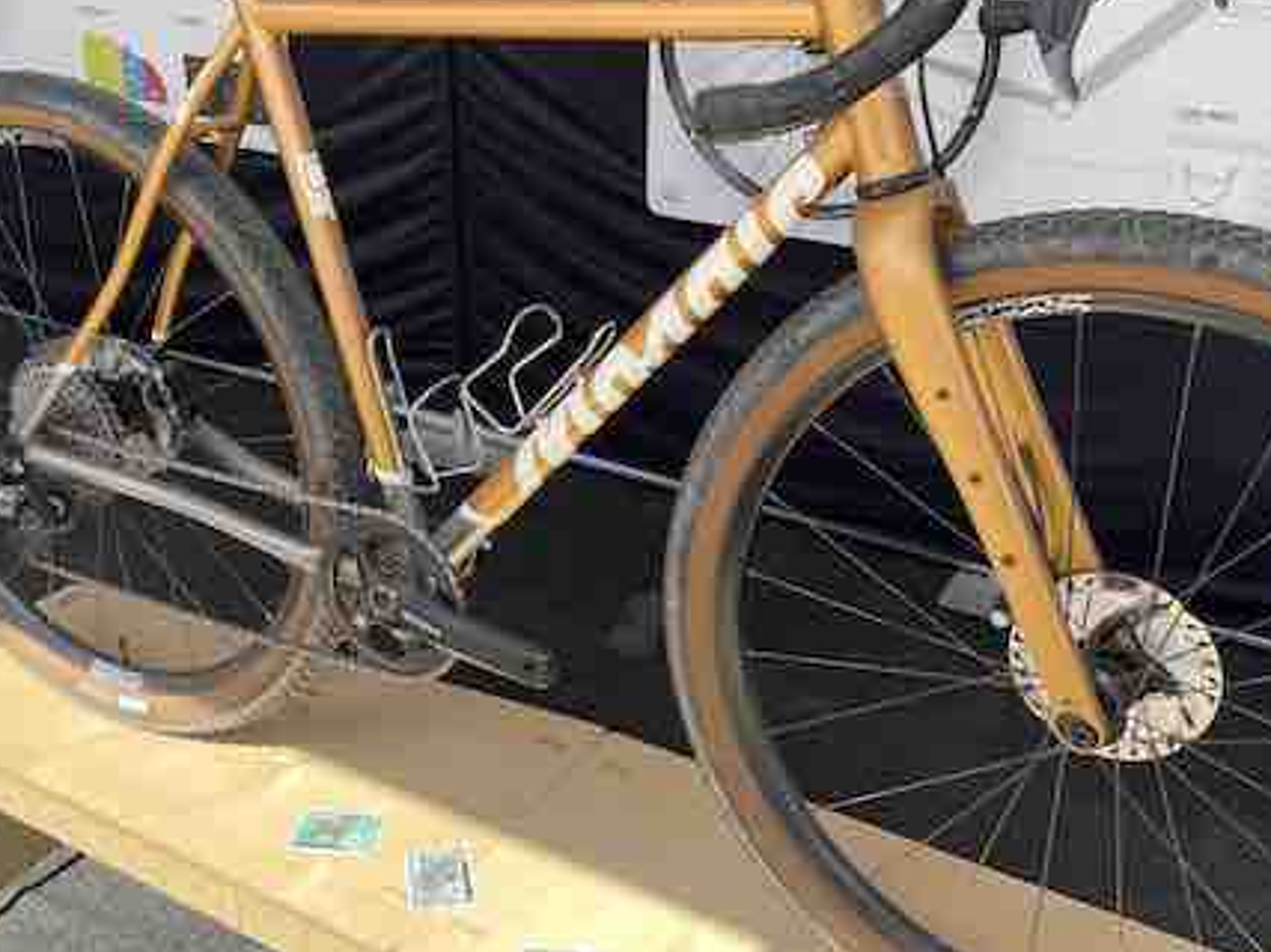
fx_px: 1432
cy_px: 411
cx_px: 691
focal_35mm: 39
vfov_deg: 36.7
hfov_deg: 47.8
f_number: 1.6
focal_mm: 4.2
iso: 32
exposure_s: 1/606
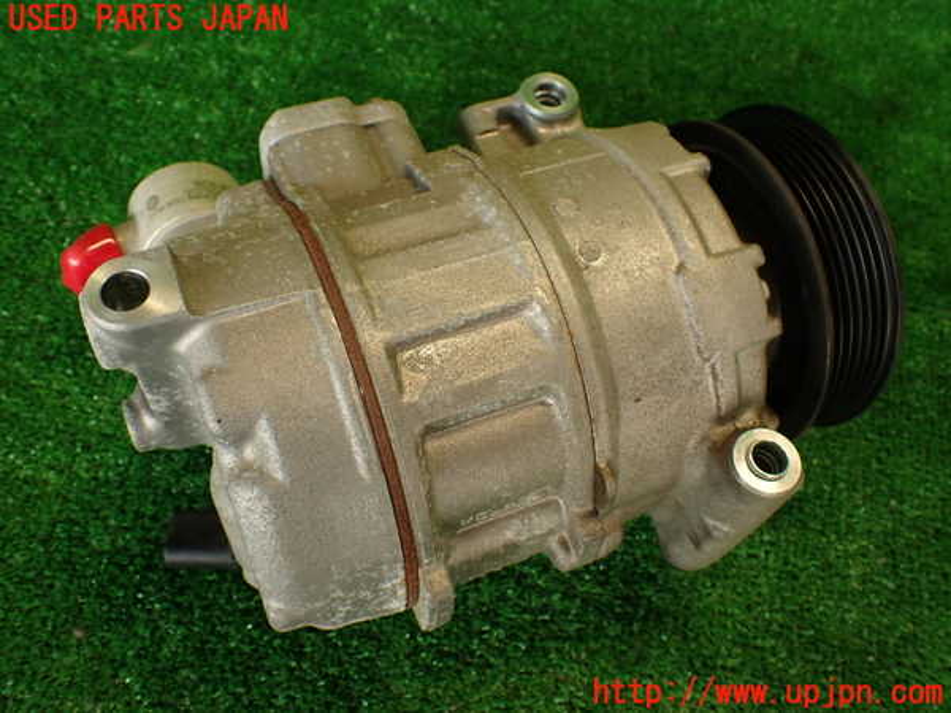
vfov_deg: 44.2
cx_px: 476
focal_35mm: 32
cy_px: 356
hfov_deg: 56.8
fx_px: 879
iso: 200
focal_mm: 5.79
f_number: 2.4
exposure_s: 1/60
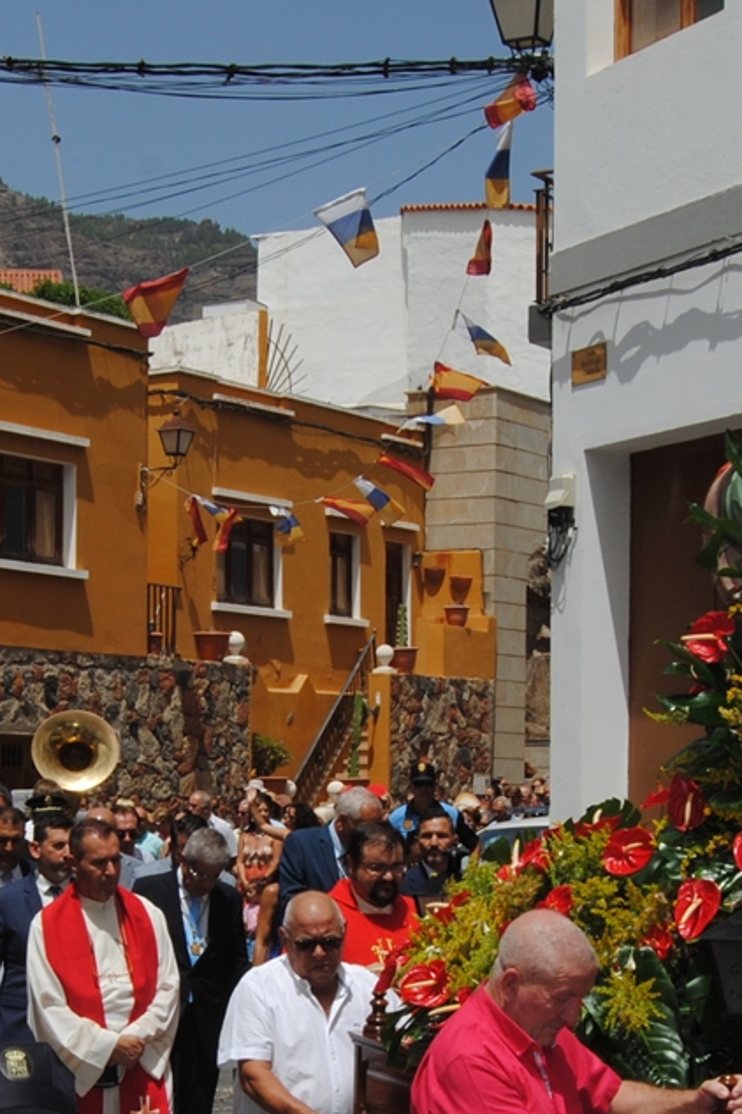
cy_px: 550
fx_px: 1355
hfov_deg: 30.3
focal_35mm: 44
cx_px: 531
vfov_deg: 44.7
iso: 100
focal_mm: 19
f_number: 11
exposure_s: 1/200
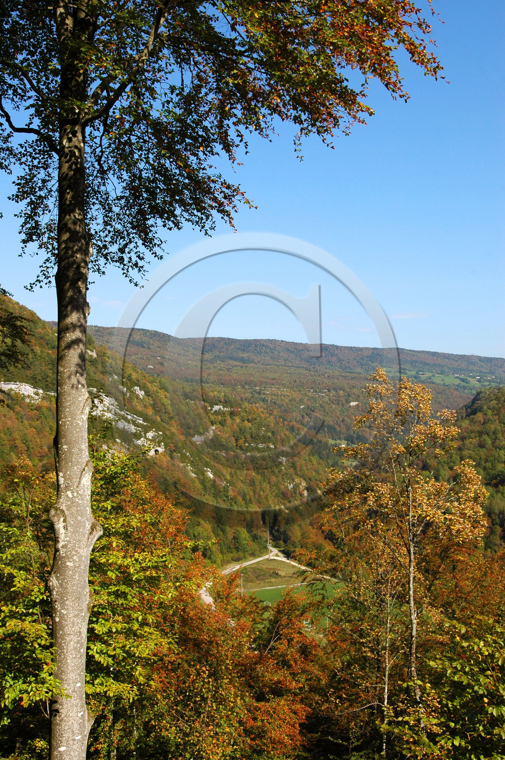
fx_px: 822
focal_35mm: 39
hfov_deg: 34.2
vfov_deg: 49.6
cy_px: 380
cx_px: 252
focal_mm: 26
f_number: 9
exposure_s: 1/320
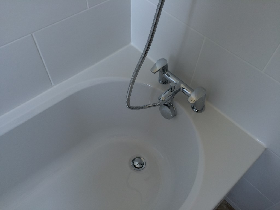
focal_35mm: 29
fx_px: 235
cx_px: 140
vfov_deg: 48.2
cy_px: 105
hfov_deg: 61.7
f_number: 2.2
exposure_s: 1/33
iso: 40
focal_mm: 4.15
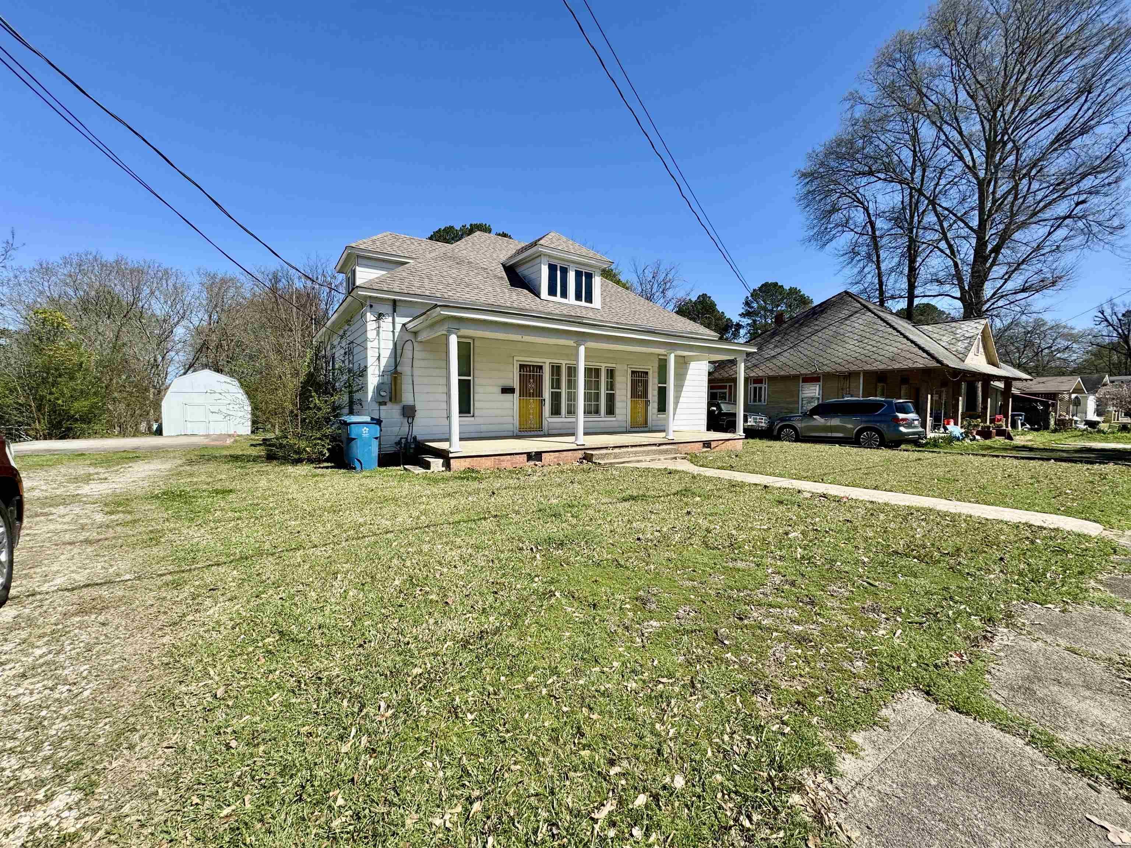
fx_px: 457
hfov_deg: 102.1
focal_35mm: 14
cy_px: 424
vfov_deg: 85.7
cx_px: 566
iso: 50
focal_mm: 2.22
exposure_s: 1/1748
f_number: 2.2
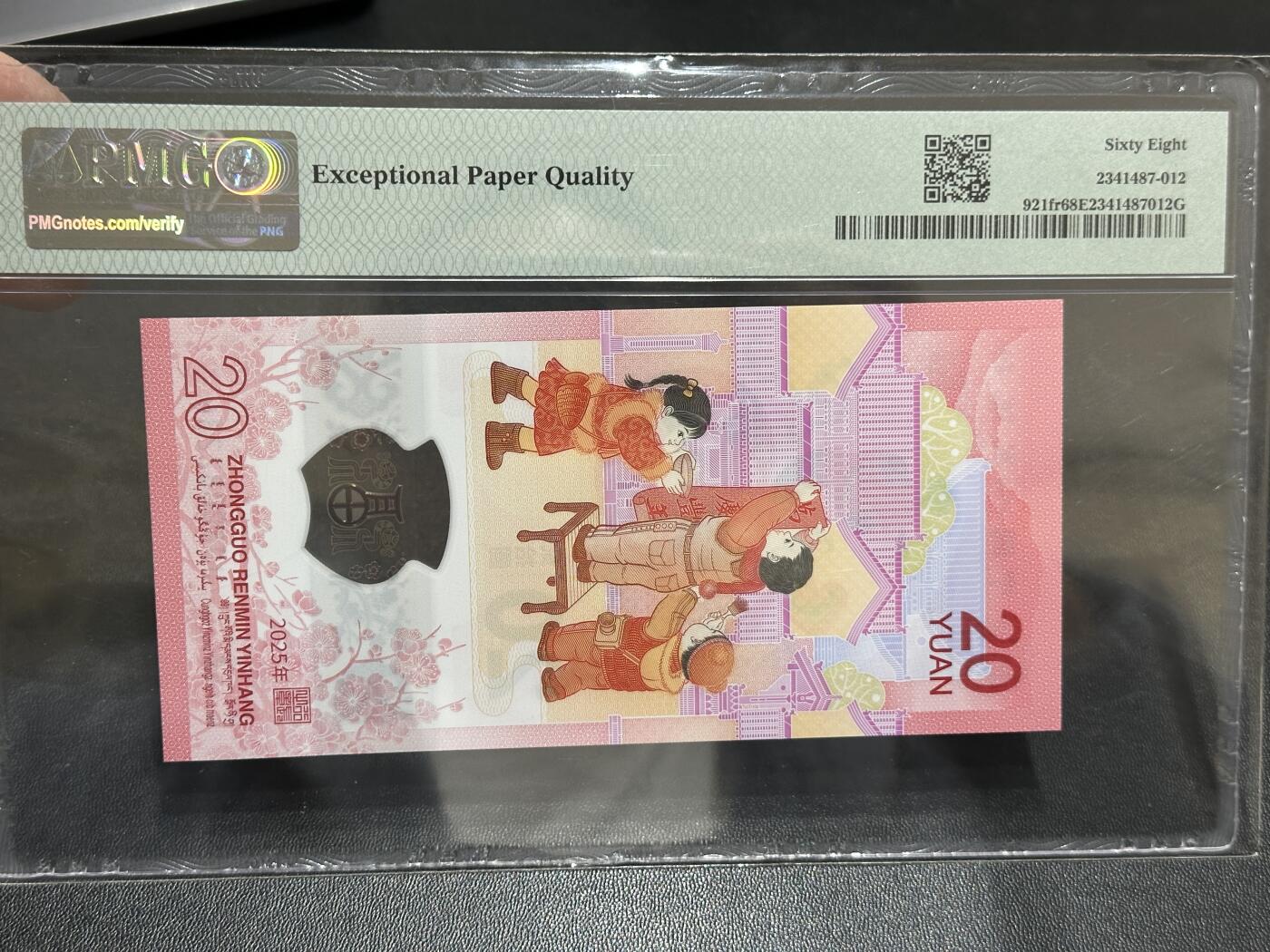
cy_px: 476
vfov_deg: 30.3
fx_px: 1761
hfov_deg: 39.7
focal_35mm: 48
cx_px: 635
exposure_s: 1/50
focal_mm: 6.86
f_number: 1.78
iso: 160
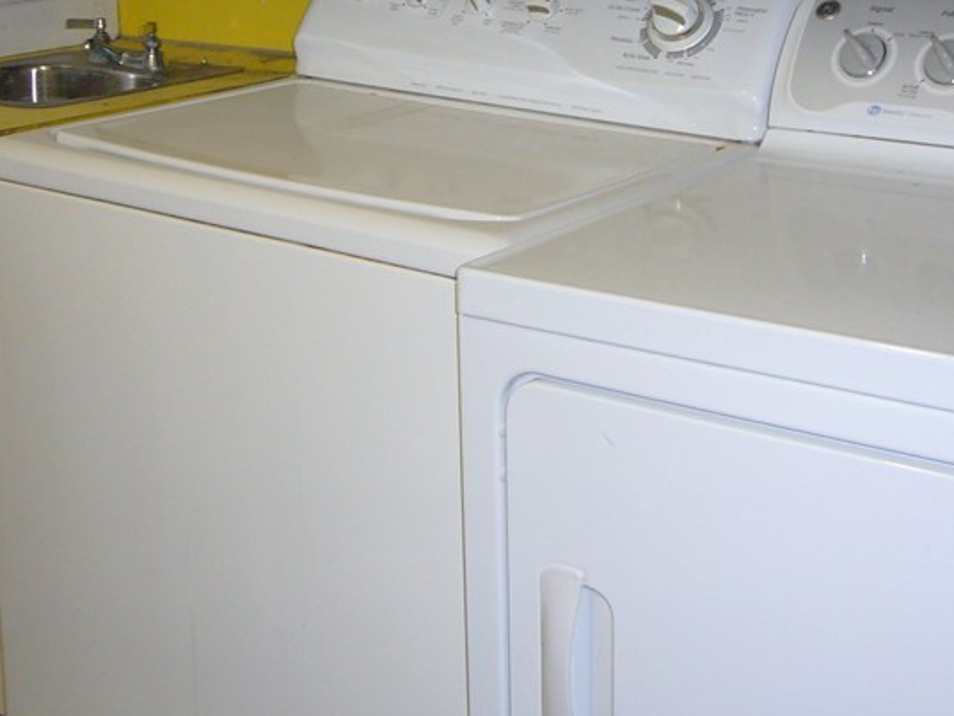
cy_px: 222
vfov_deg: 23.9
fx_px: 1682
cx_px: 540
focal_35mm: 61
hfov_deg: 31.6
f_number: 2.9
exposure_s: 1/8
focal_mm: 5.2
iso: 100
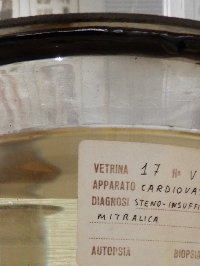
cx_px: 126
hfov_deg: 24.0
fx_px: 470
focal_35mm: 61
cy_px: 329
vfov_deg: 27.4
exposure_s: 1/30
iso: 180
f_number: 3.4
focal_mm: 4.3
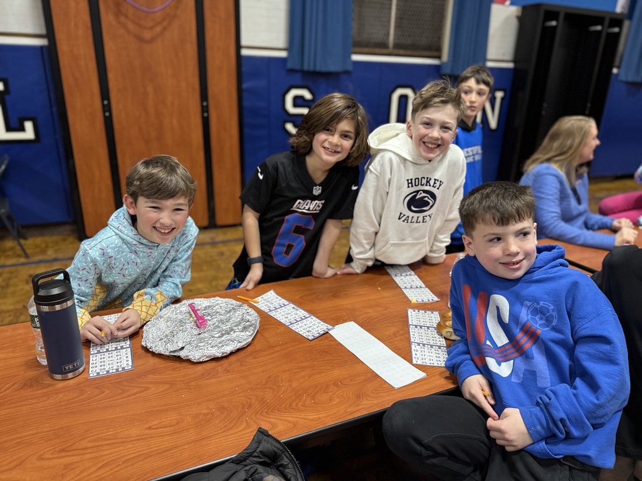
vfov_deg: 56.8
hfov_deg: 71.6
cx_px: 321
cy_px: 240
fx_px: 445
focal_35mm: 24
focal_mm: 6.76
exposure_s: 1/60
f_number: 1.78
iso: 250
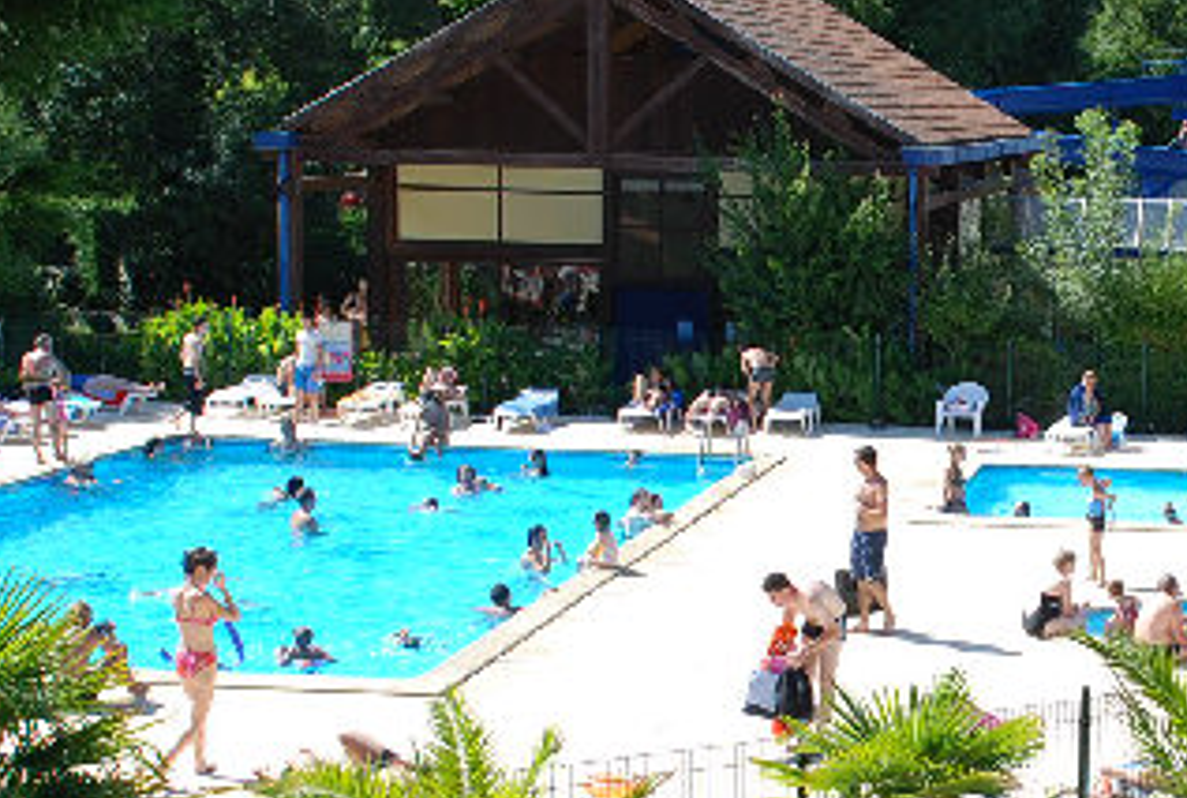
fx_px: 2842
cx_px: 985
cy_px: 511
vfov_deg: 15.9
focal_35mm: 86
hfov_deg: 23.2
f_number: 6.3
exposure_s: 1/160
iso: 100
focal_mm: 26
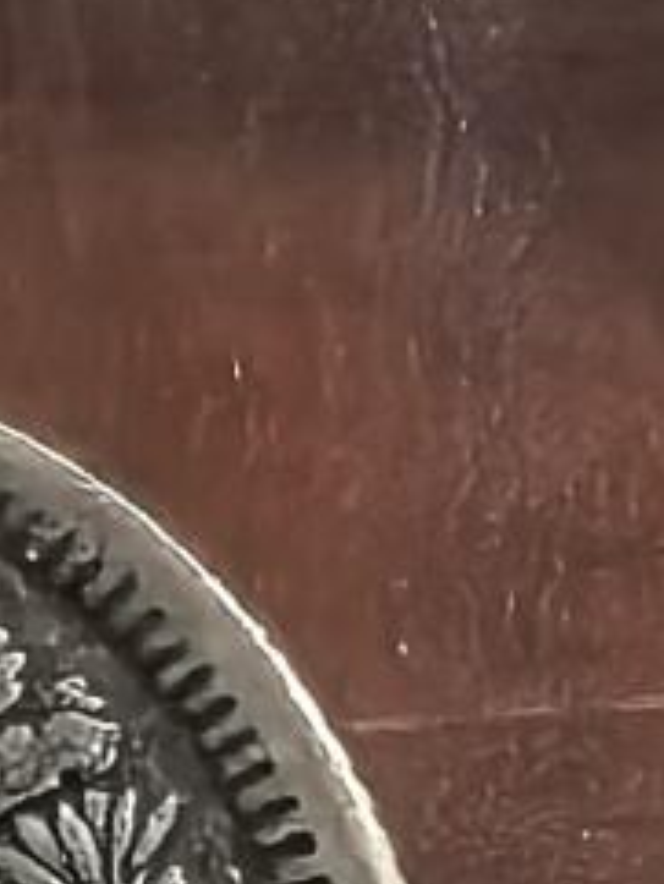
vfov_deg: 10.4
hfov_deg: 8.2
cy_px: 1574
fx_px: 4574
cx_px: -110
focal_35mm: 179
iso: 500
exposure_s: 1/120
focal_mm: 1.68
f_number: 2.2
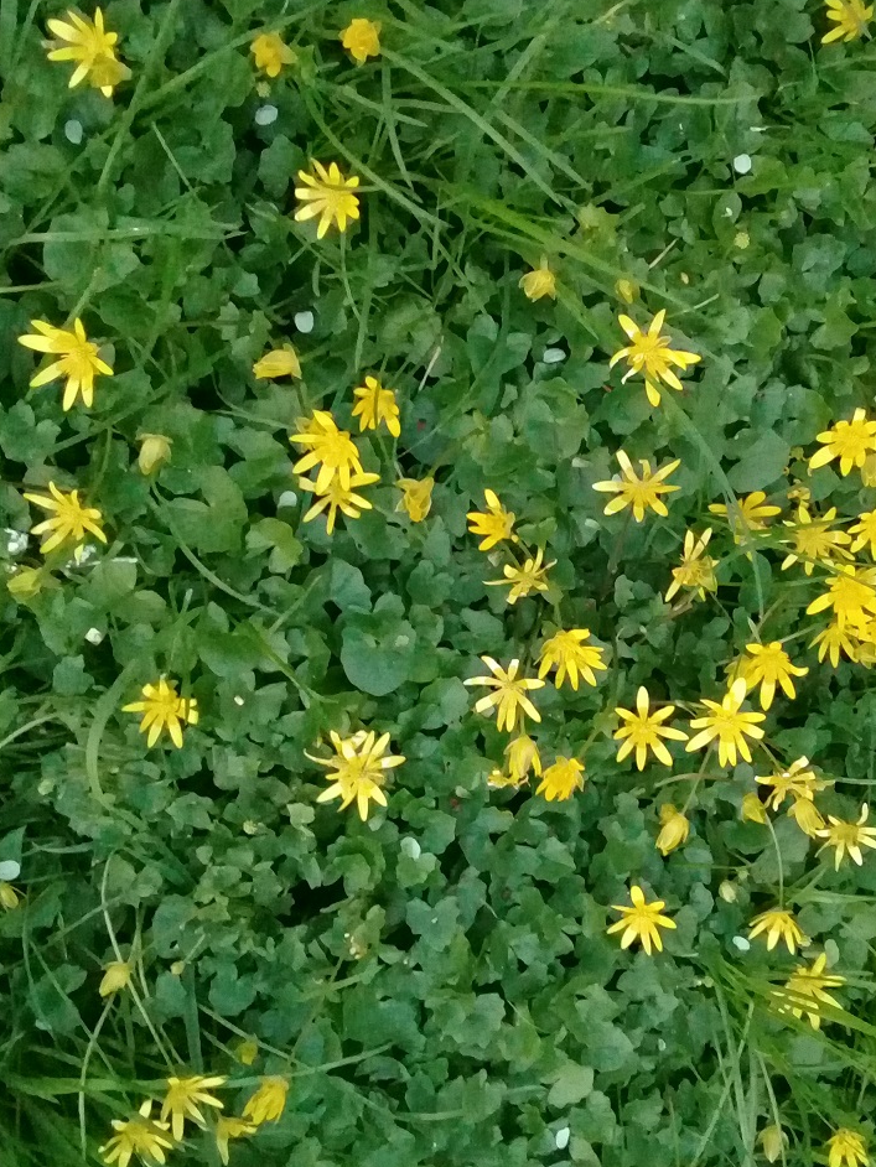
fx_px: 1450
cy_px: 632
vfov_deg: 43.8
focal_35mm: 43
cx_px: 561
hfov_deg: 33.4
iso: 1000
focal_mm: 3.3
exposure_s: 1/17
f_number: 2.2
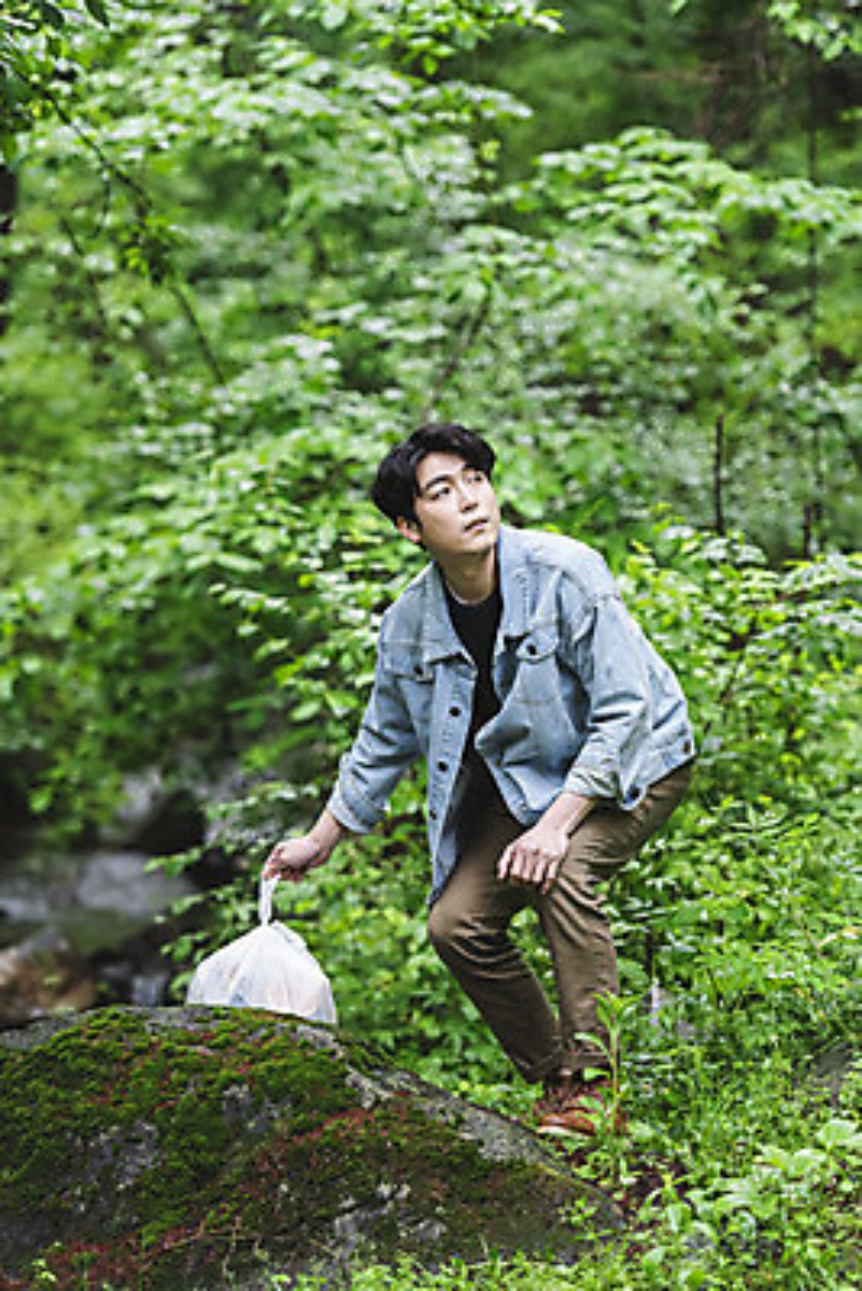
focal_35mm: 125
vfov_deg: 16.4
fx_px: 4485
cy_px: 646
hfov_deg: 11.0
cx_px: 431
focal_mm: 125
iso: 800
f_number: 2.8
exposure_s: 1/320
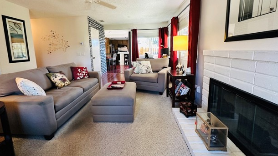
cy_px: 65
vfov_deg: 66.7
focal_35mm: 16
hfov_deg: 99.3
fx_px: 118
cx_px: 134
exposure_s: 1/60
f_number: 2.2
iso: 200
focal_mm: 2.22
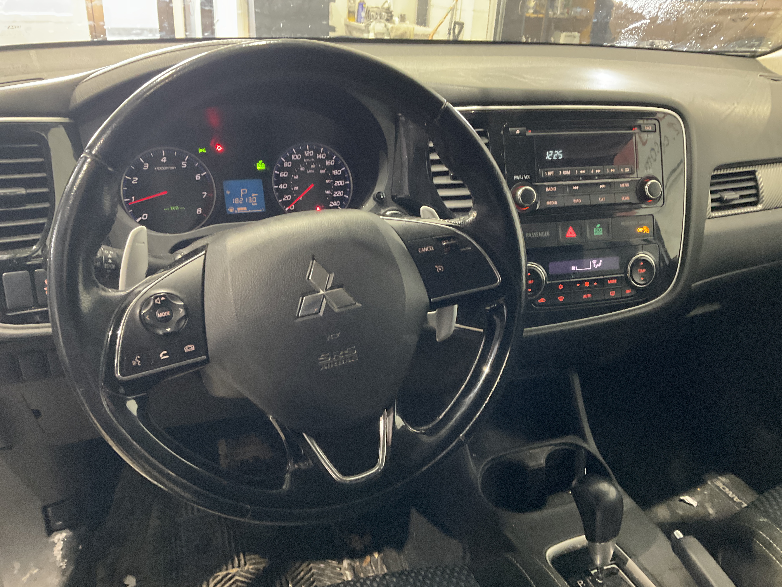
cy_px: 294
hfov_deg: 61.7
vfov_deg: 48.2
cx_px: 391
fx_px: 655
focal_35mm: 29
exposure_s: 1/30
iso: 400
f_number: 1.8
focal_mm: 3
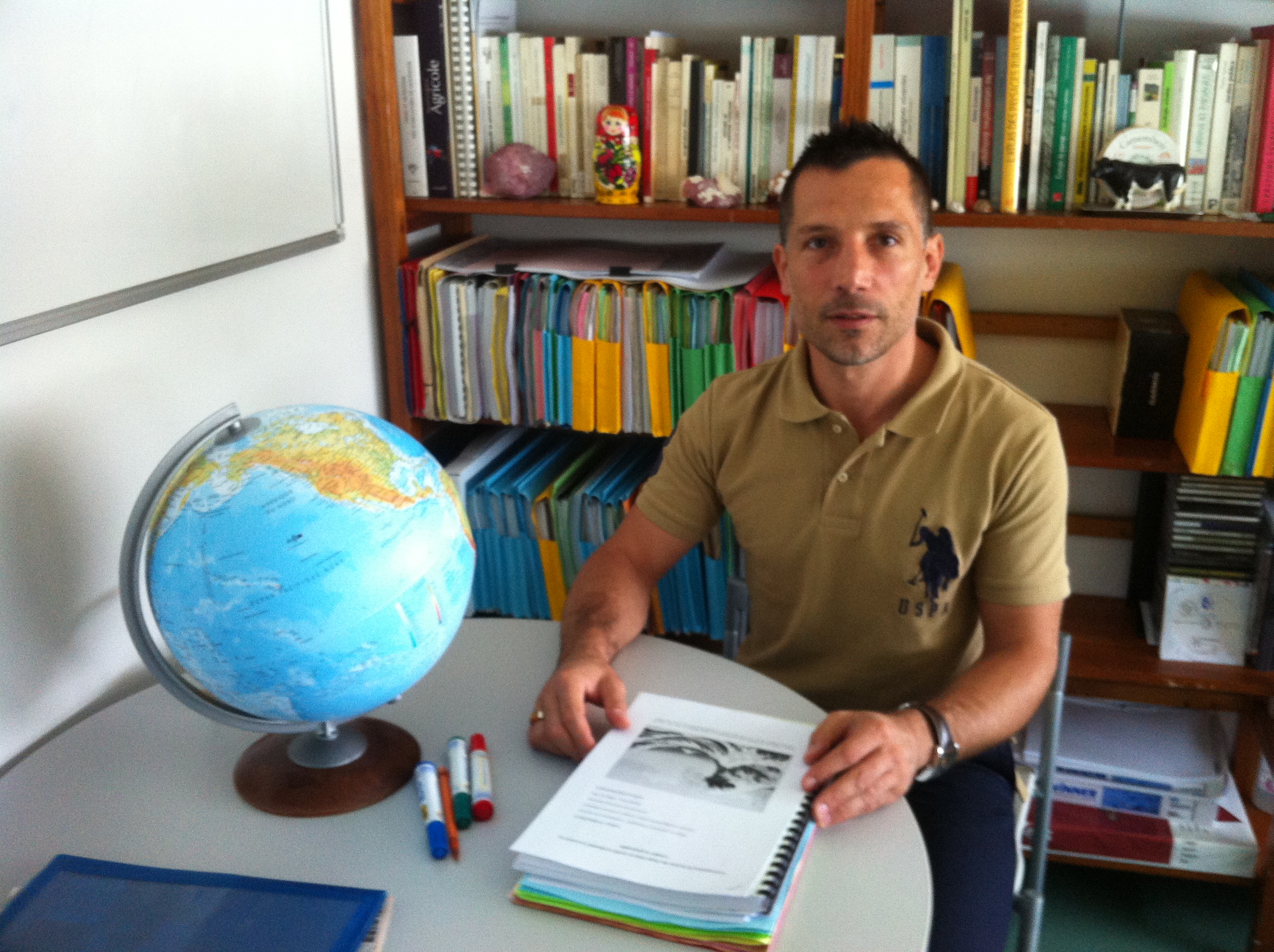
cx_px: 637
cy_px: 476
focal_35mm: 35
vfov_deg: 40.6
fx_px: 1286
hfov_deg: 52.7
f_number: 2.8
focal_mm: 3.85
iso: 160
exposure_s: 1/15
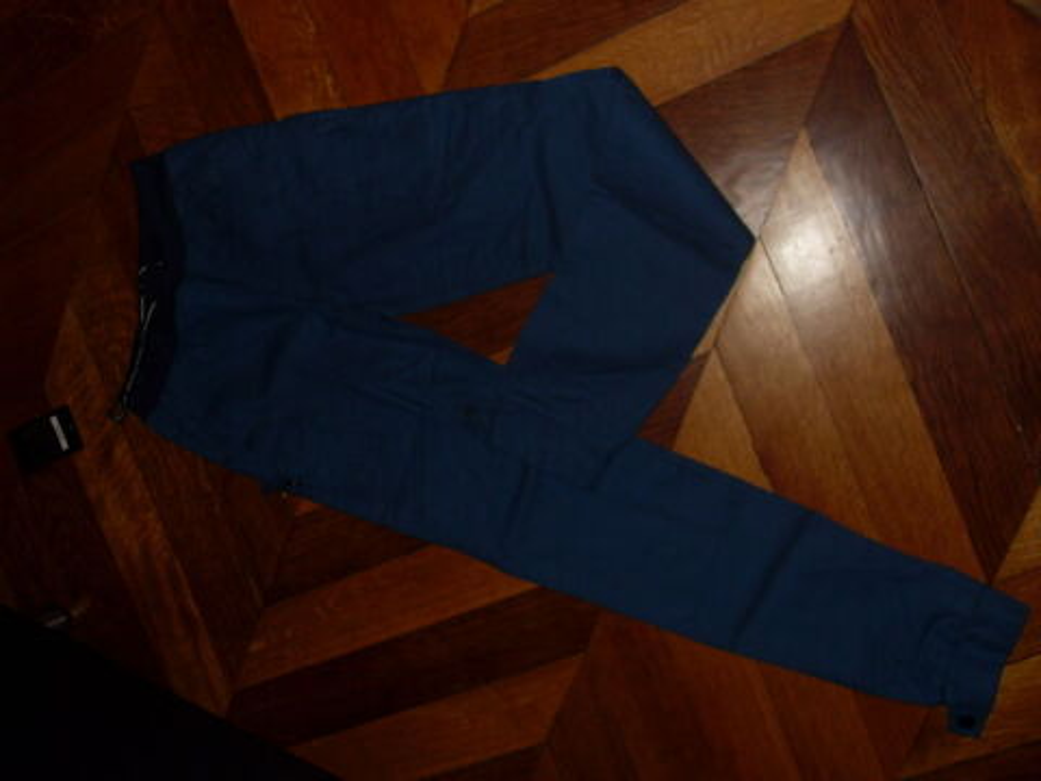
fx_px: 1053
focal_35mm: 35
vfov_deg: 40.7
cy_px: 390
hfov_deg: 52.6
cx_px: 520
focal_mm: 6.3
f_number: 2.8
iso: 100
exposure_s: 1/45
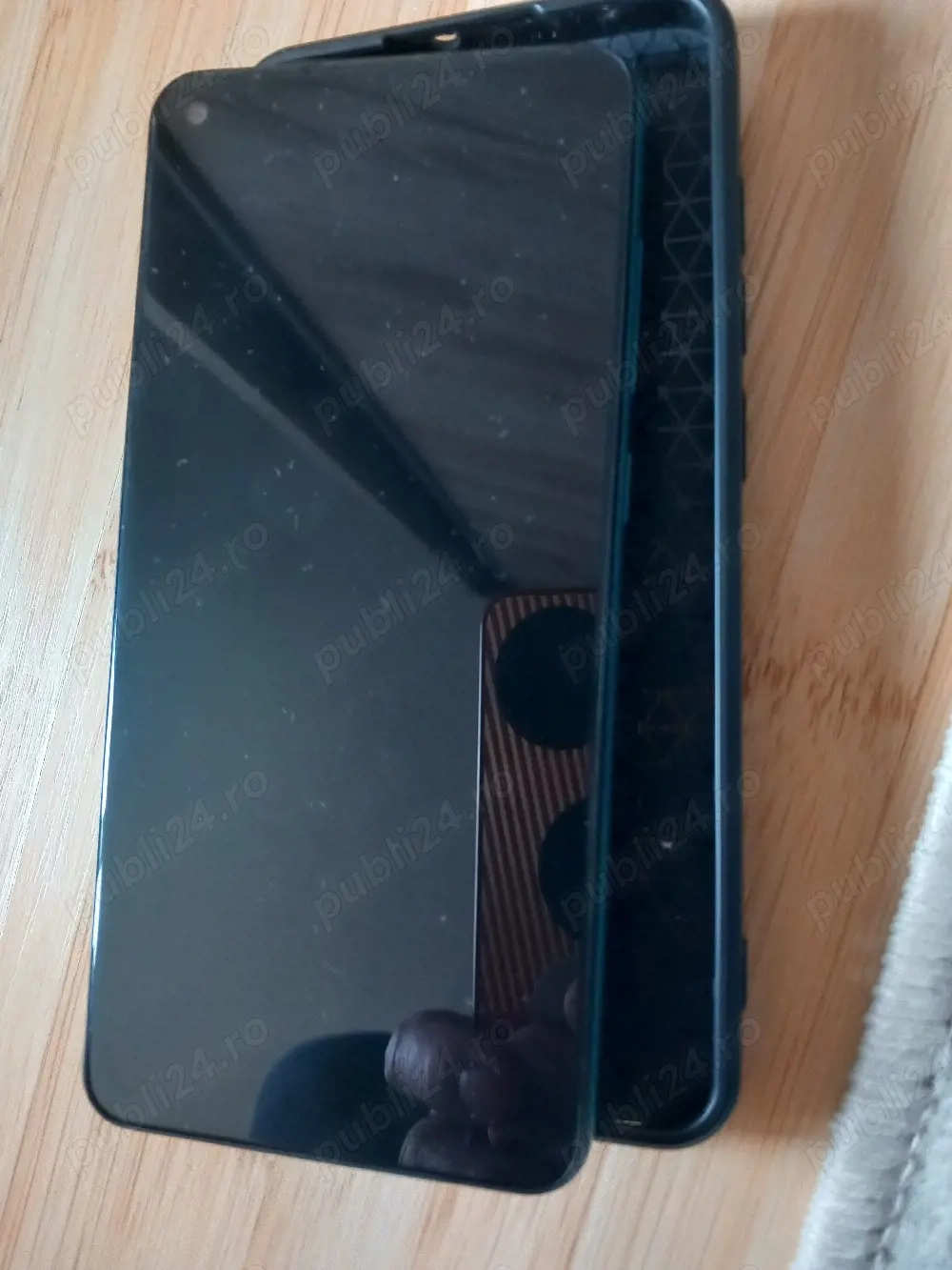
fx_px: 990
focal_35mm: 27
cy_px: 635
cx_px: 476
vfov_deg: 65.3
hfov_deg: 51.4
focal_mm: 4
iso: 400
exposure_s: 1/25
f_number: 1.8
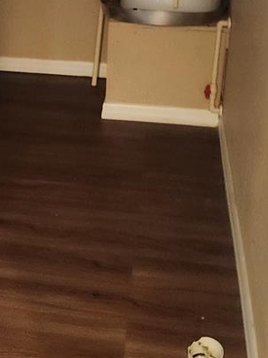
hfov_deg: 21.0
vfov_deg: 27.9
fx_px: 703
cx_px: 10
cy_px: 68
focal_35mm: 68
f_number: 1.8
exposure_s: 1/24
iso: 800
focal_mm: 5.4
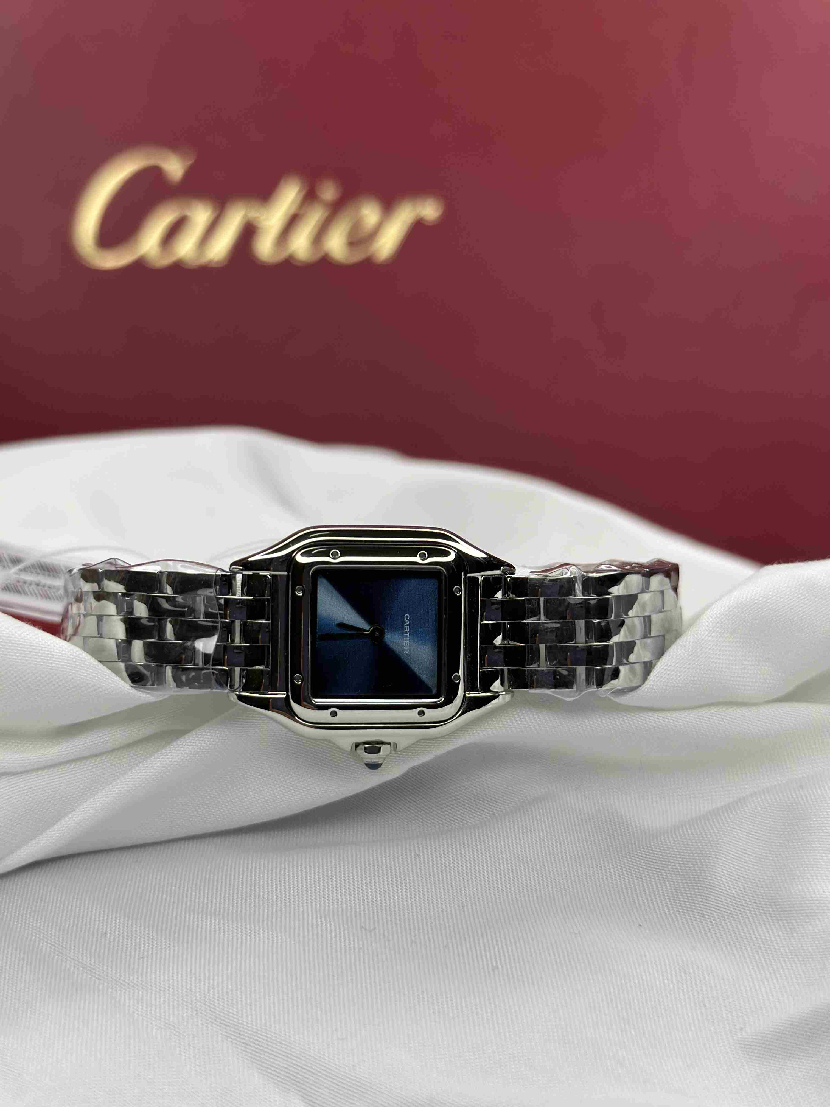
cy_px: 554
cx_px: 415
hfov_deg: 30.3
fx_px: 1535
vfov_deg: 39.7
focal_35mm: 48
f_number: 1.78
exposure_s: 1/880
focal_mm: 6.86
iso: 80
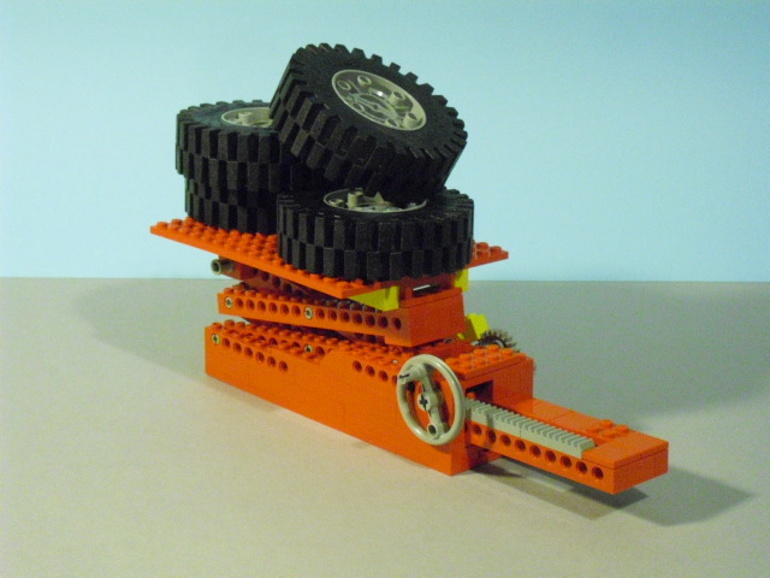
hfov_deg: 22.0
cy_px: 289
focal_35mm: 89
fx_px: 1980
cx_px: 385
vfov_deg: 16.6
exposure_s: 1/15
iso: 800
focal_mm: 15.7
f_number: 5.1
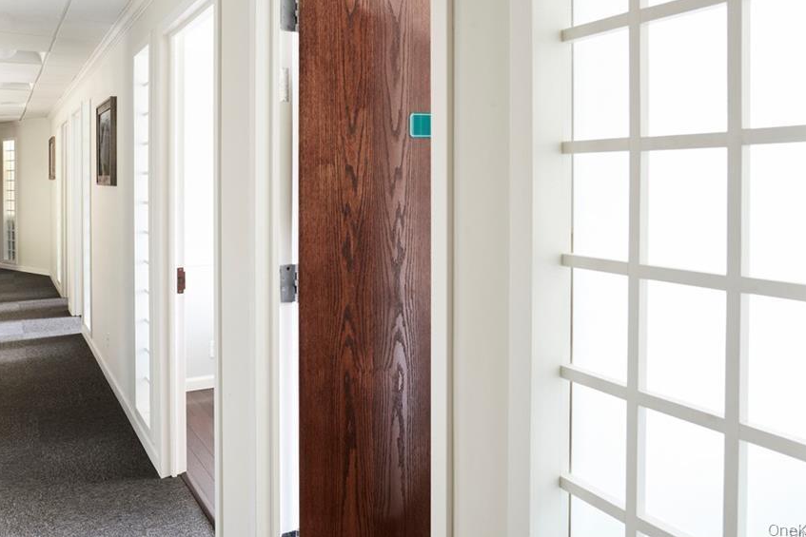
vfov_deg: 44.8
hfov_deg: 63.6
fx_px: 649
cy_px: 216
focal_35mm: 29
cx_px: 376
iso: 400
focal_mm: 24
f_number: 10
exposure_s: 2
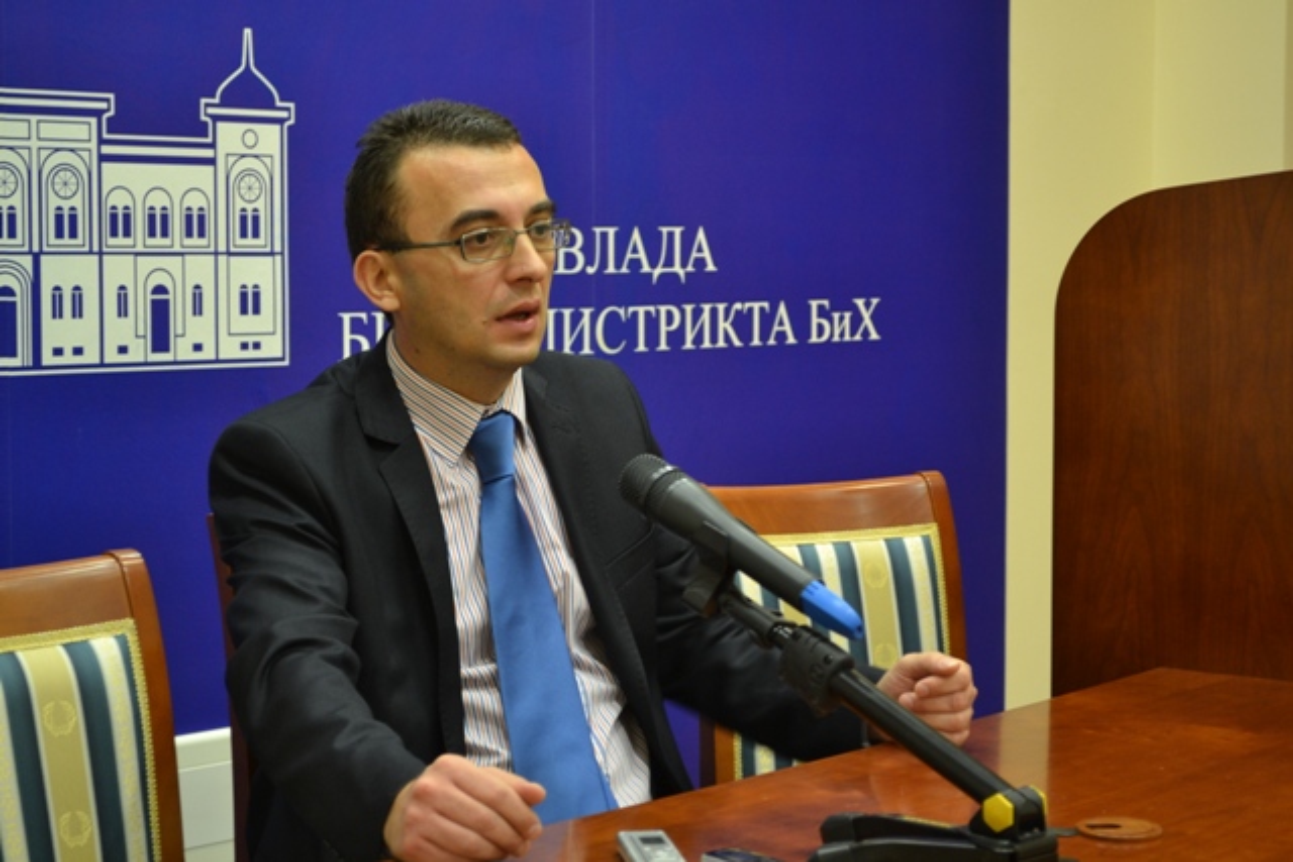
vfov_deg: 19.7
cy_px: 431
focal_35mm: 69
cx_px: 646
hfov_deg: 29.2
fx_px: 2479
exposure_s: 1/15
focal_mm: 46
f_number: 5.3
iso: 560
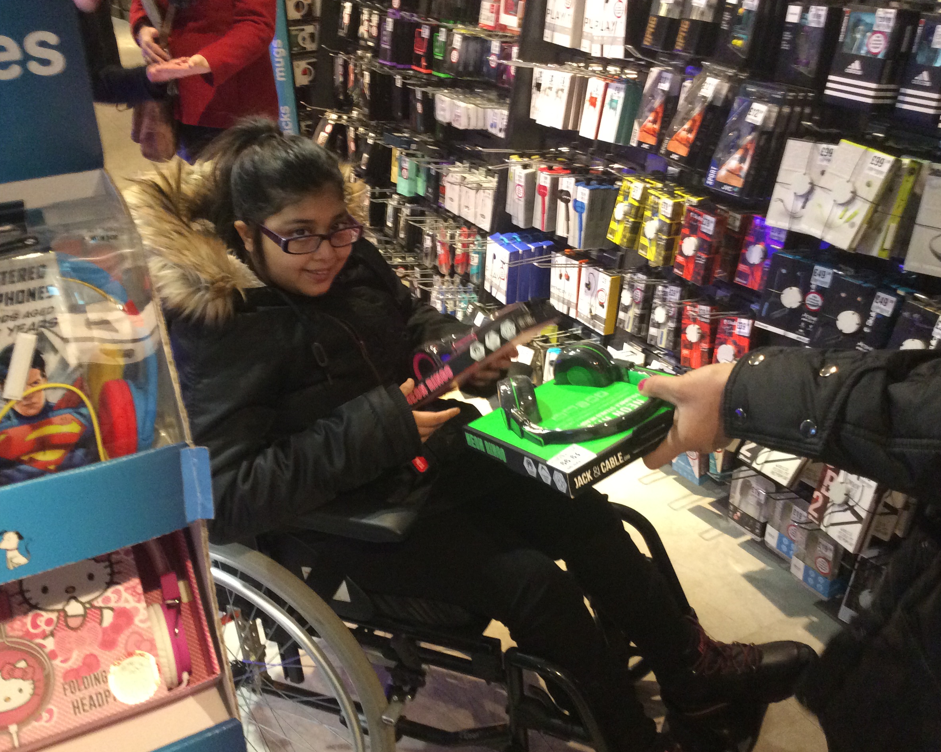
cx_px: 438
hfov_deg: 52.8
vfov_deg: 43.4
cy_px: 377
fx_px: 947
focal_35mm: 34
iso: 250
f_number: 2.4
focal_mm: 3.3
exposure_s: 1/20
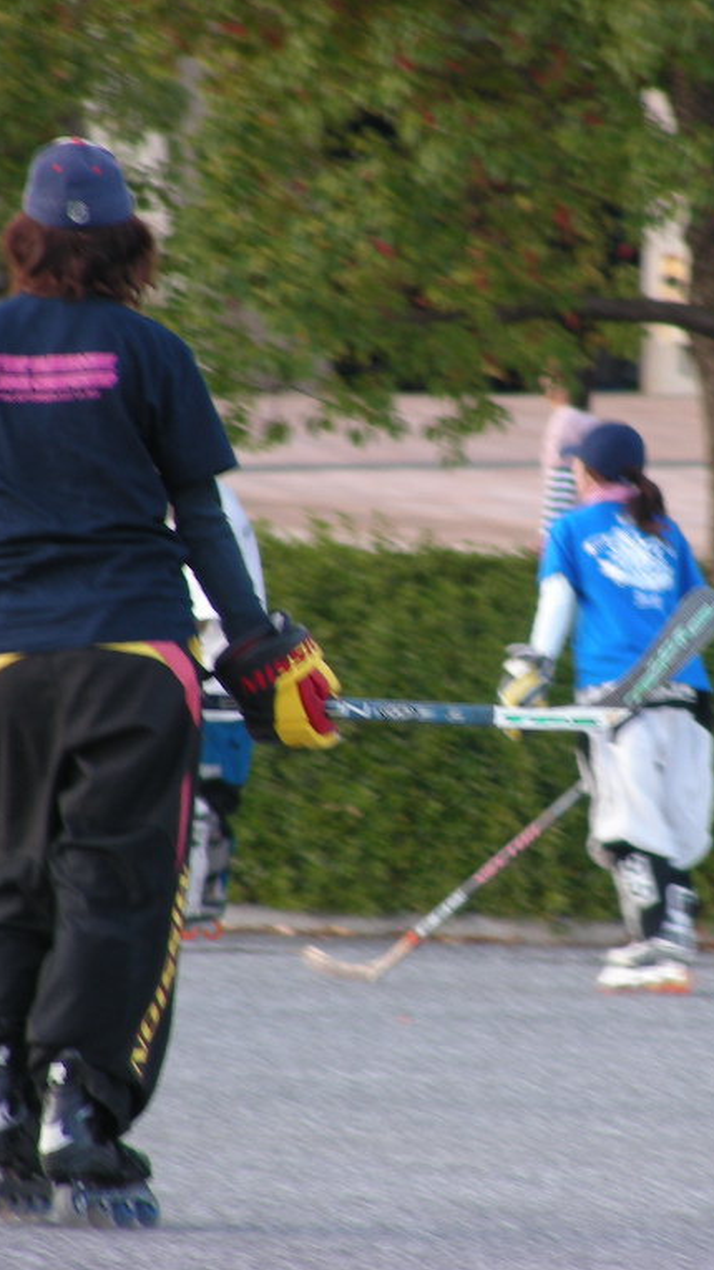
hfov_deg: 2.2
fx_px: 18657
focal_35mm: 554
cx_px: 578
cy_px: 634
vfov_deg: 3.9
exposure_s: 1/59.4
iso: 50
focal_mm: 63.3
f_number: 3.5
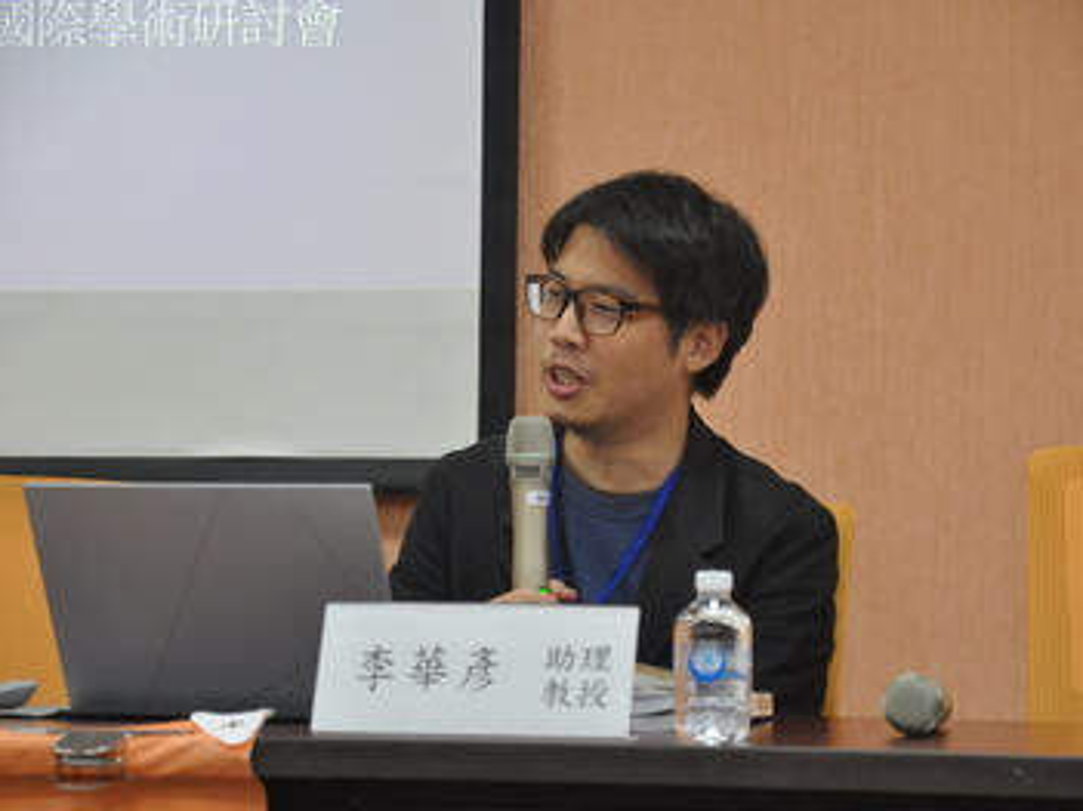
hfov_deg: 17.1
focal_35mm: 115
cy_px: 407
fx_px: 3597
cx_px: 589
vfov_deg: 12.9
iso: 800
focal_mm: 70
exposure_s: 1/60
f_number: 4
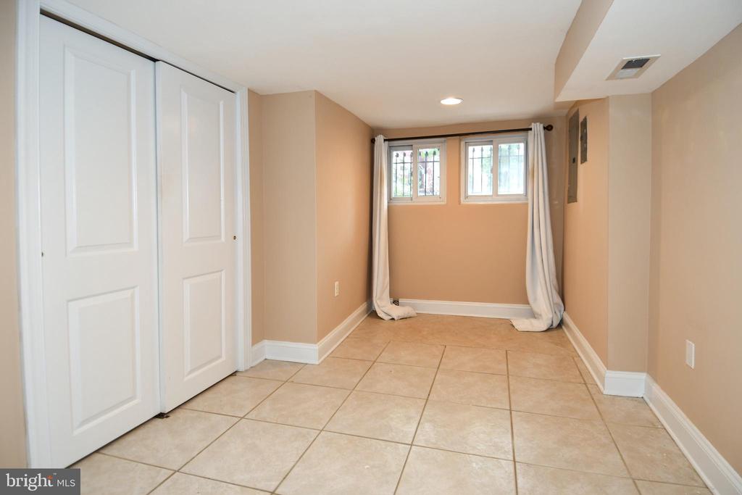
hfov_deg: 90.0
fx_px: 371
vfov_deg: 67.4
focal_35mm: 18
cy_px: 248
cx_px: 371
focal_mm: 12
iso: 500
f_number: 4
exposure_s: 1/60
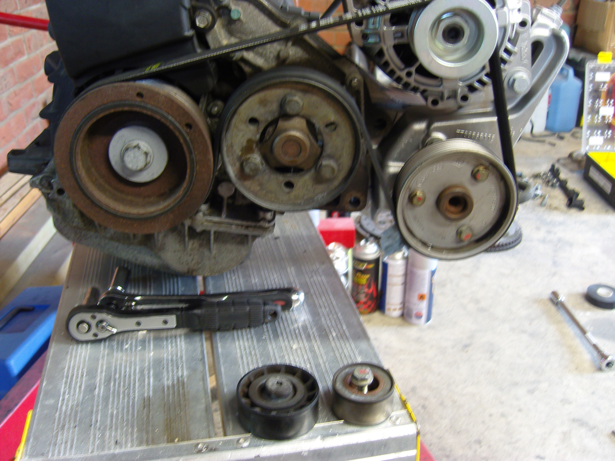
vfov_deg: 41.8
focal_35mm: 34
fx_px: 604
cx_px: 308
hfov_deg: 54.0
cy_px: 230
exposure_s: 1/13
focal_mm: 7.3
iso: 200
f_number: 2.8
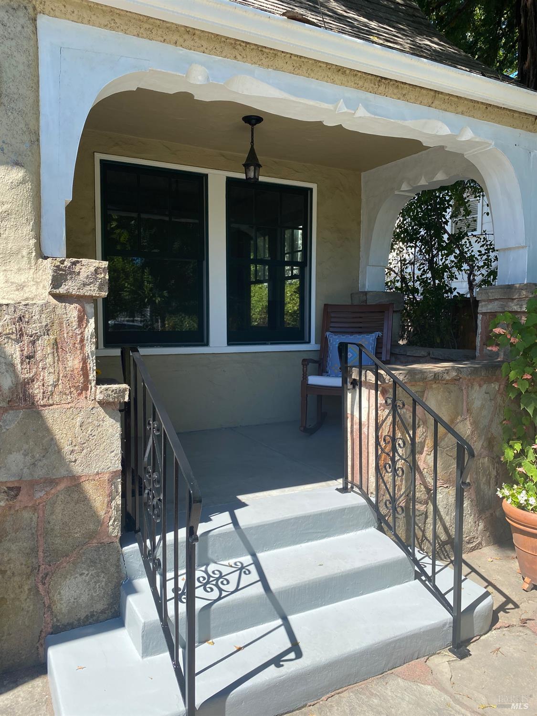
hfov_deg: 53.1
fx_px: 538
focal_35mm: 26
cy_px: 358
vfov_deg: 67.3
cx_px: 268
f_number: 1.8
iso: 32
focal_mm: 4.25
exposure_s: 1/934
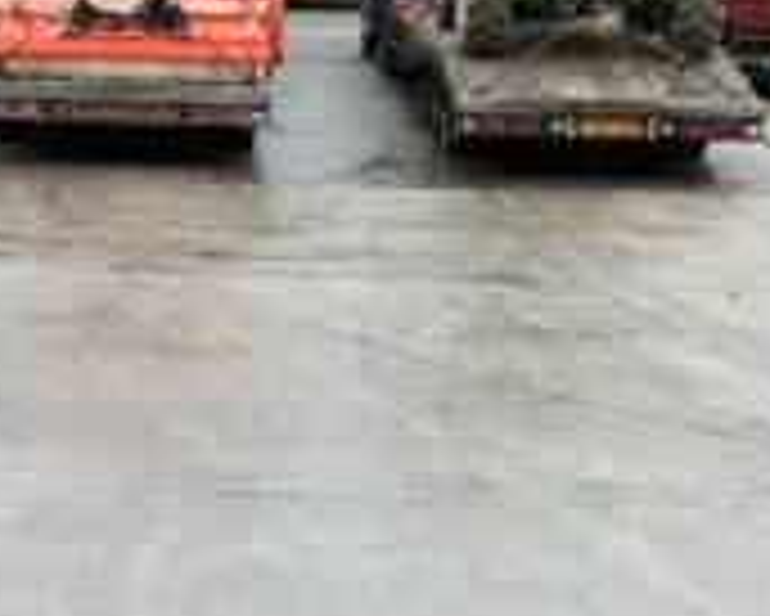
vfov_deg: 13.3
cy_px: 1048
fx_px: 2417
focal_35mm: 106
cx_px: 324
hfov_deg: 18.1
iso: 64
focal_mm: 3
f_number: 1.8
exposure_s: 1/121
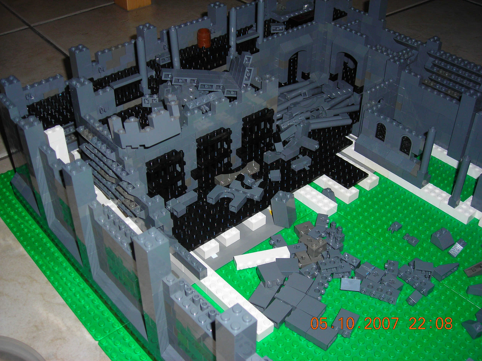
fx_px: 571
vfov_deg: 35.1
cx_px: 241
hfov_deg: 45.8
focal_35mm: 41
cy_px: 180
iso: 50
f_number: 3.3
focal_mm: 6.8
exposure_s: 1/60.1
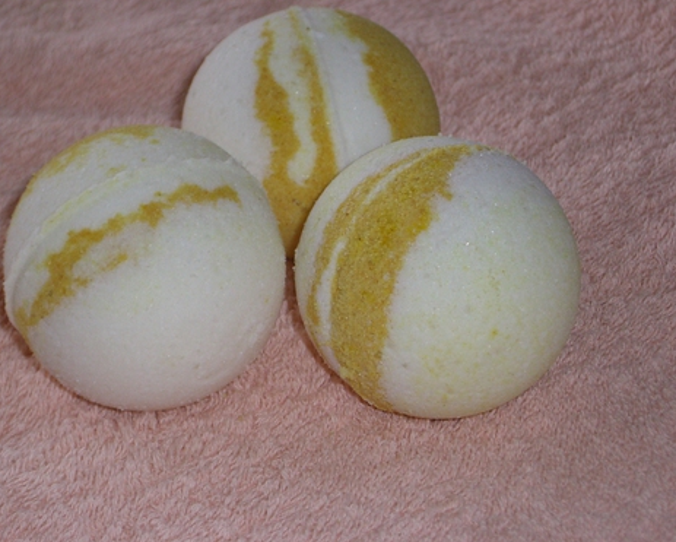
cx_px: 301
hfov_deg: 17.6
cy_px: 242
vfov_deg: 14.1
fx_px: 2182
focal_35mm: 109
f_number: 4.6
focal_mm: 15.3
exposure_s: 1/60
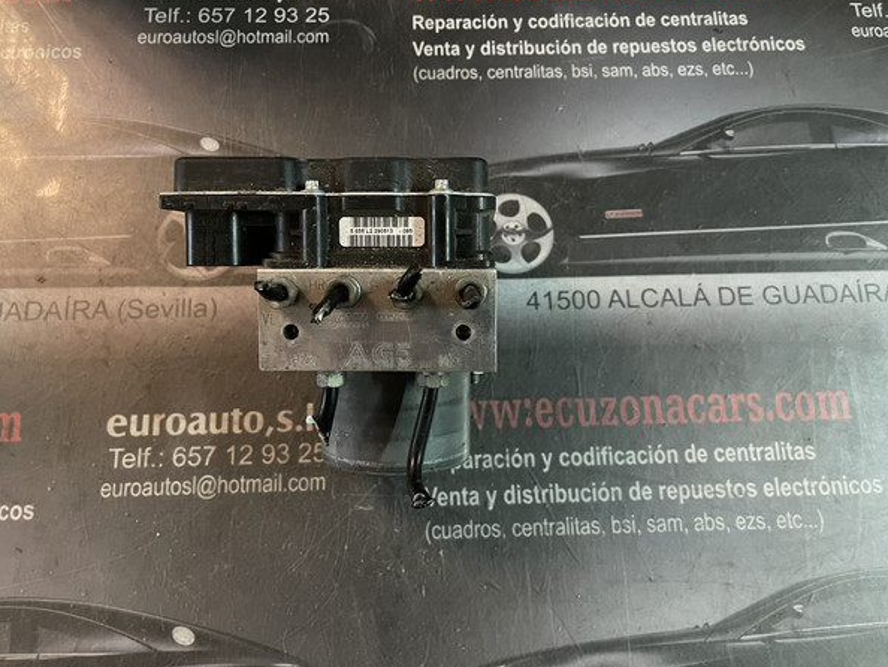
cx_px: 428
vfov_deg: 49.8
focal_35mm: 28
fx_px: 719
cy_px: 319
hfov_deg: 63.4
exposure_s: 1/25
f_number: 1.6
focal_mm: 5.1
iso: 500
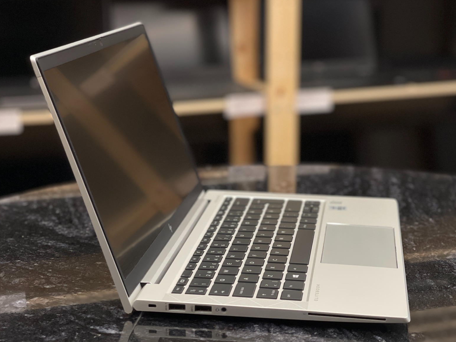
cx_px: 231
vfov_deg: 22.3
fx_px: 869
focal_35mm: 66
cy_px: 172
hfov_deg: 29.4
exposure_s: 1/76
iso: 250
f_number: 2.2
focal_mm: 7.5
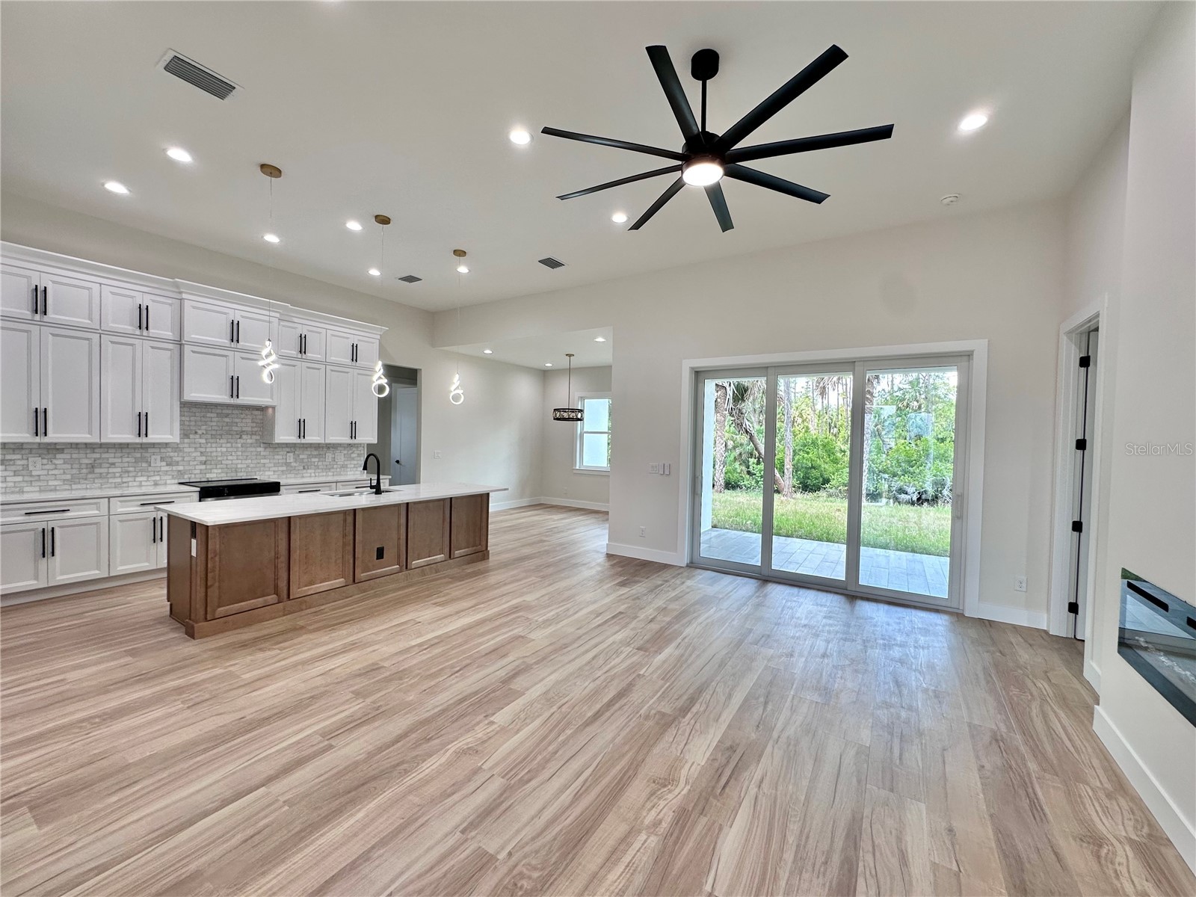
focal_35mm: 14
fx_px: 484
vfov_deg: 85.7
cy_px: 448
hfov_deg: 102.1
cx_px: 598
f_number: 2.2
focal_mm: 2.22
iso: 50
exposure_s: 1/120
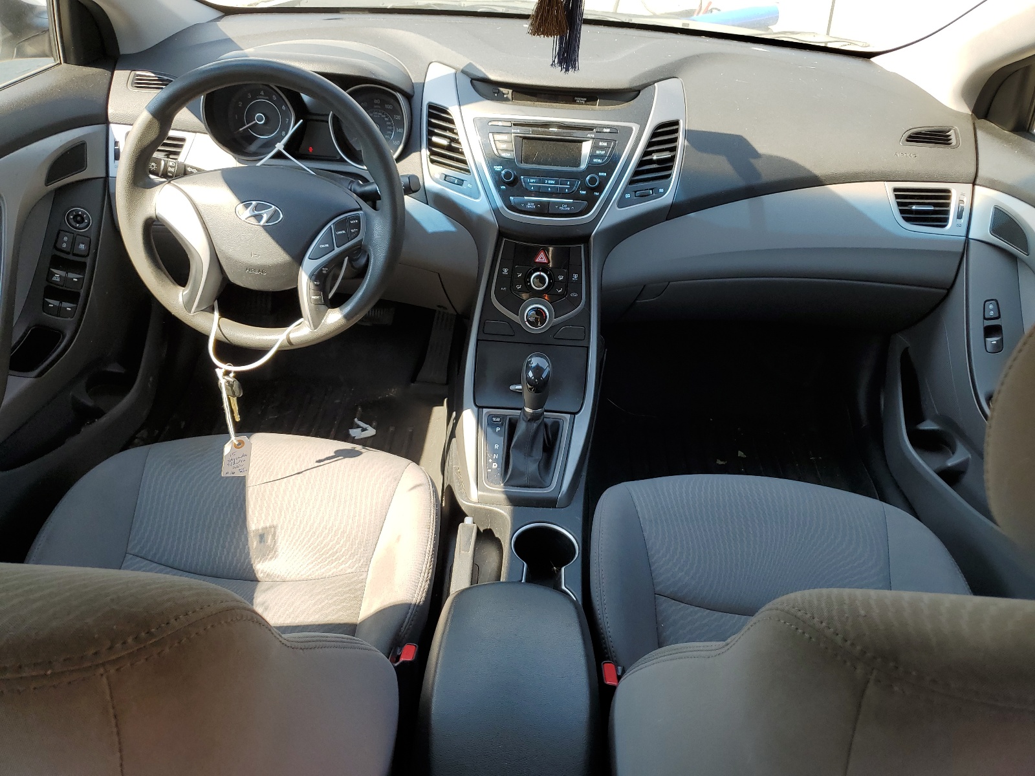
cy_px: 388
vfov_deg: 53.1
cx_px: 518
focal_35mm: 26
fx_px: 777
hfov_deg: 67.3
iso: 50
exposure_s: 1/312
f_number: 1.5
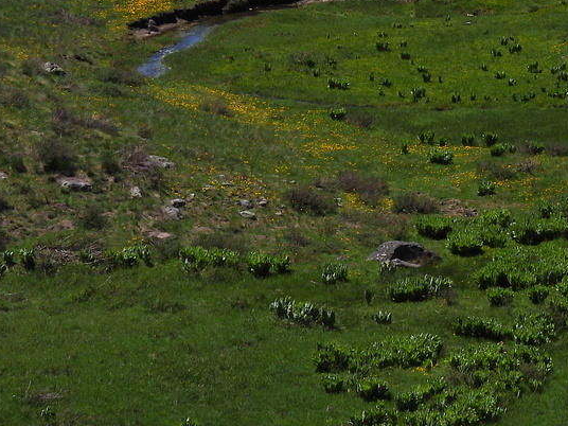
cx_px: 537
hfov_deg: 8.7
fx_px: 3725
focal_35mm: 227
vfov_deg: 6.5
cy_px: -49
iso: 100
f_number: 4.5
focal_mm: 17
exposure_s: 1/1600
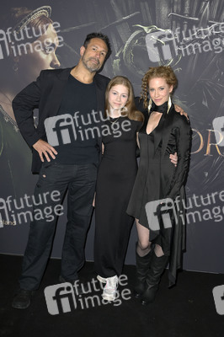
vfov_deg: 50.7
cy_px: 168
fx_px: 355
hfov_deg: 35.0
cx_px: 112
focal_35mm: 38
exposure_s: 1/250
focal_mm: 38
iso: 800
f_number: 5.6
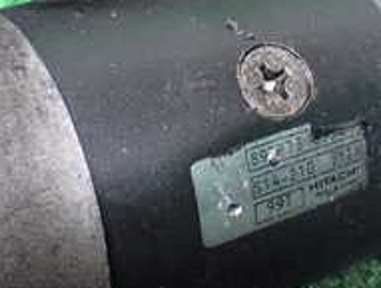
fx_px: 1037
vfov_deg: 15.6
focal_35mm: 94
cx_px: 213
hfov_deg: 20.8
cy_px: 48
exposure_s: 1/50
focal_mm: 5.4
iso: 800
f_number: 2.3
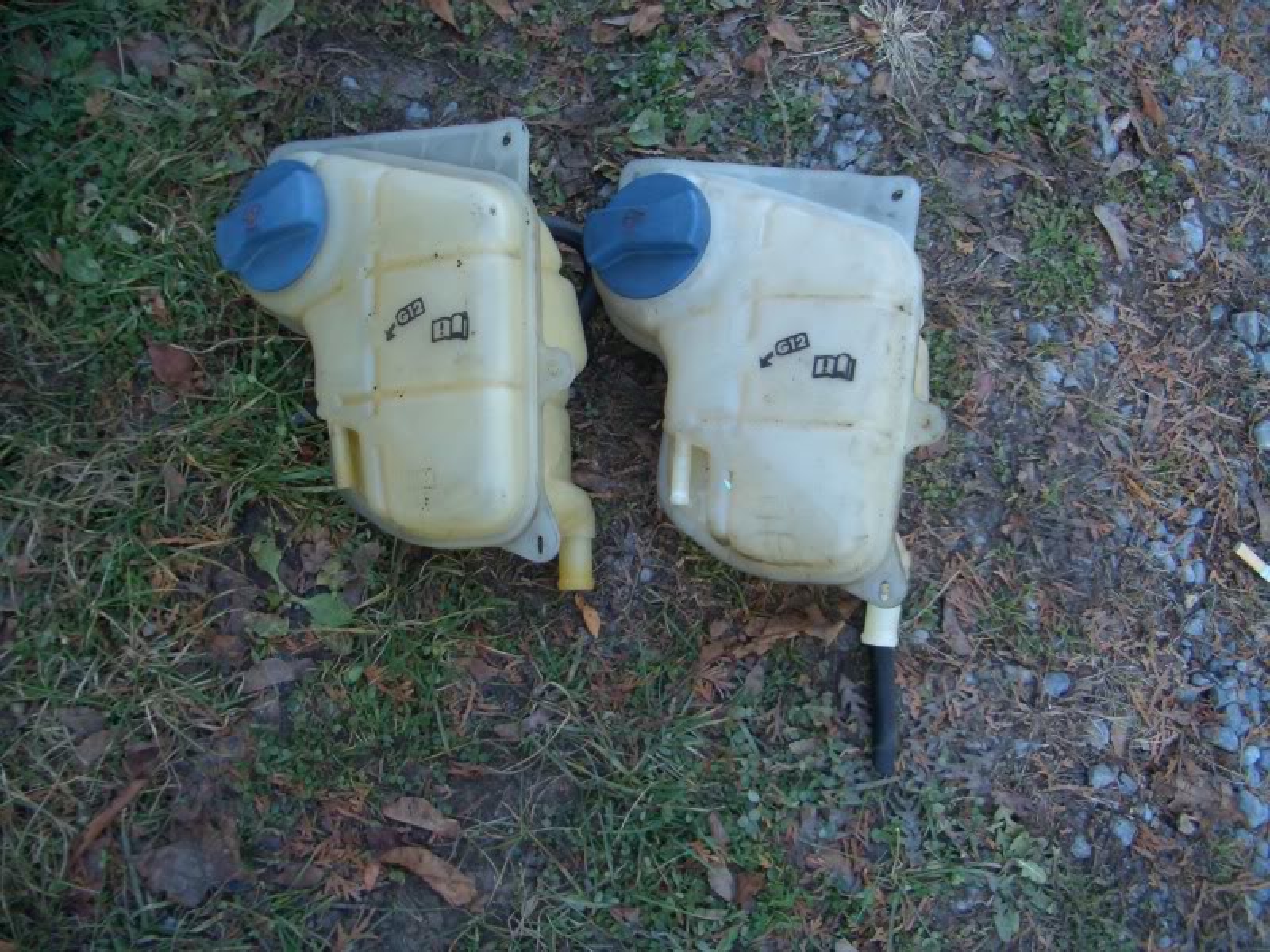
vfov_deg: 40.7
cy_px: 476
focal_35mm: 35
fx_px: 1284
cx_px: 635
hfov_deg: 52.6
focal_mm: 5.8
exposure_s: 1/50
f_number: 2.6
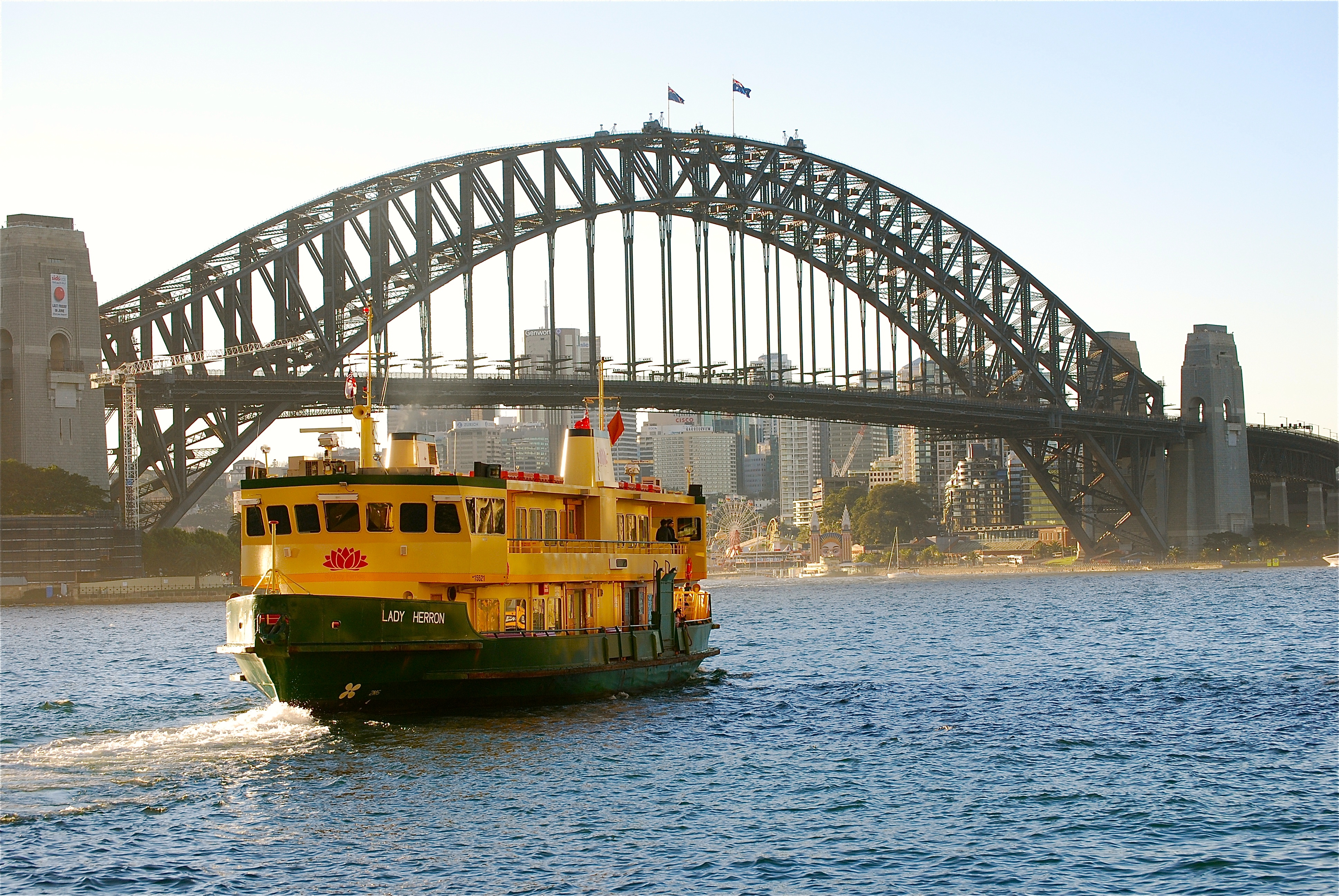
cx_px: 670
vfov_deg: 16.6
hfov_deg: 24.6
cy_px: 448
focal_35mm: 82
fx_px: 3072
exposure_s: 1/160
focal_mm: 55
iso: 200
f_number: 9
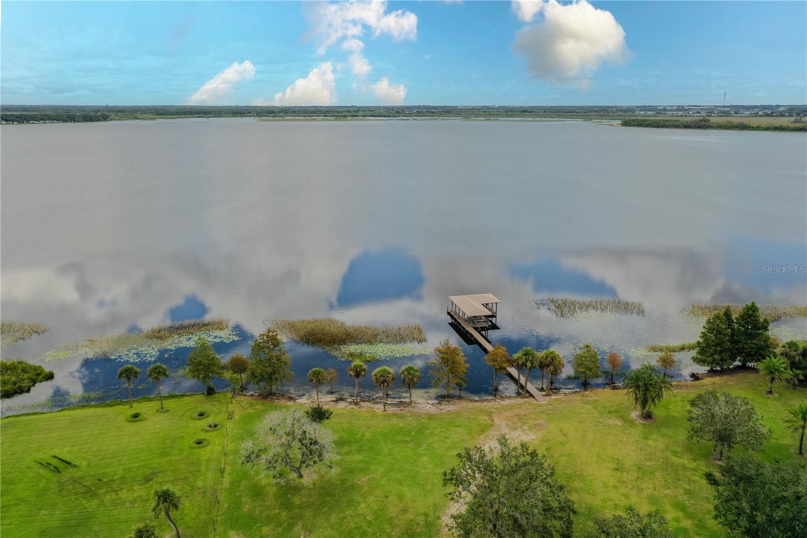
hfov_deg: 65.5
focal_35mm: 28
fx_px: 627
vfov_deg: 46.4
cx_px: 404
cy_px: 269
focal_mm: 10.26
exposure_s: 1/50
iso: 100
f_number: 3.2
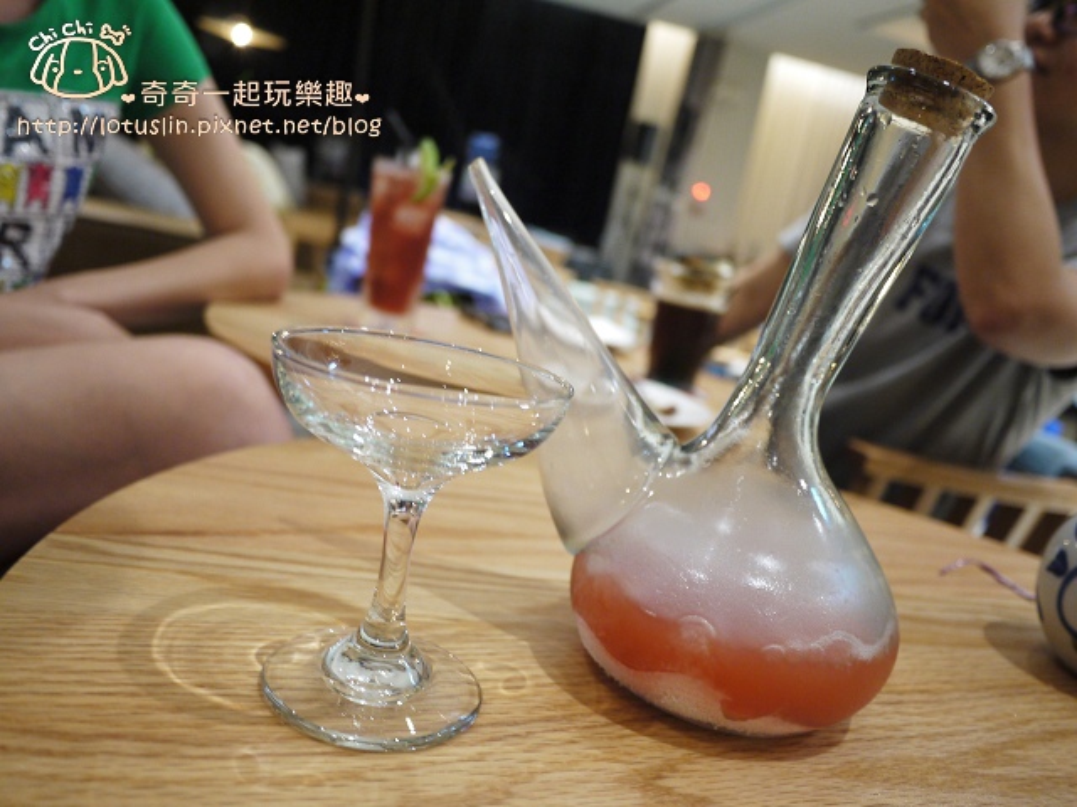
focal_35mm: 28
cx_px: 538
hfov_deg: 63.4
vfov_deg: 49.7
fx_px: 871
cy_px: 404
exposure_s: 1/8
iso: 400
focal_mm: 14
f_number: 2.5
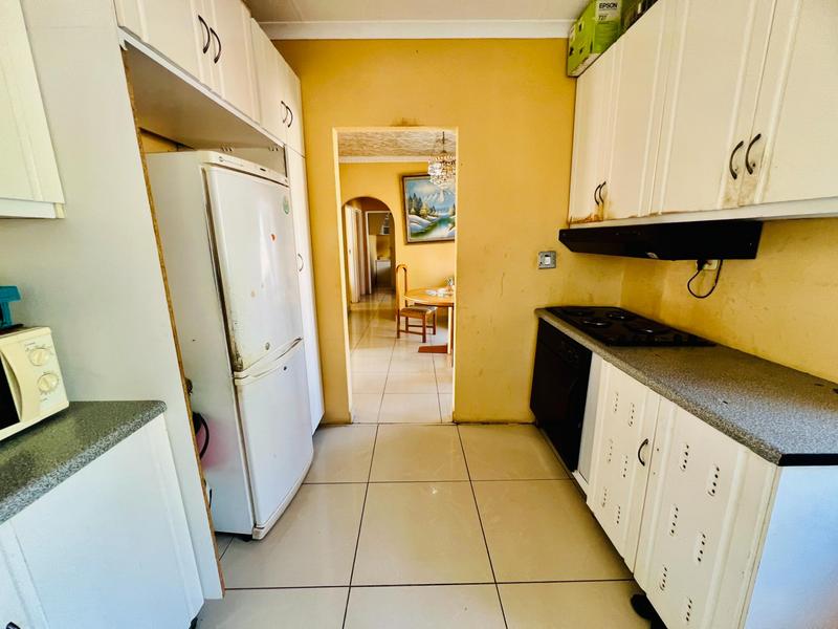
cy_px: 314
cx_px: 419
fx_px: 315
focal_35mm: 13
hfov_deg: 106.2
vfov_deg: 89.9
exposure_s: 1/99
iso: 200
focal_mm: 1.57
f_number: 1.8
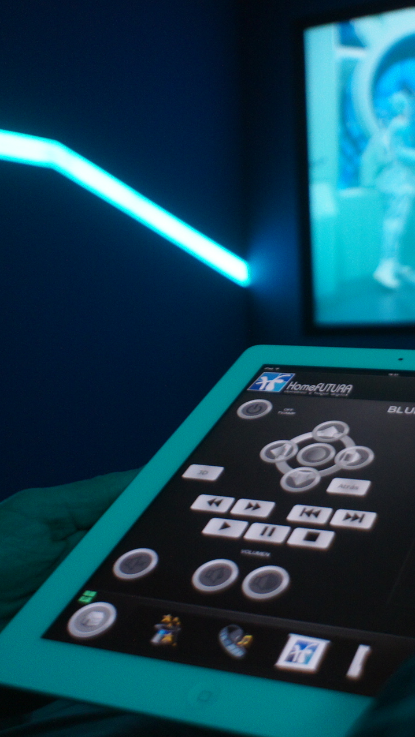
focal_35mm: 45
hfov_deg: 25.6
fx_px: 881
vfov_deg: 45.5
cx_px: 381
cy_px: 358
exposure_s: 1/30
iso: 800
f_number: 2.8
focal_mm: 16
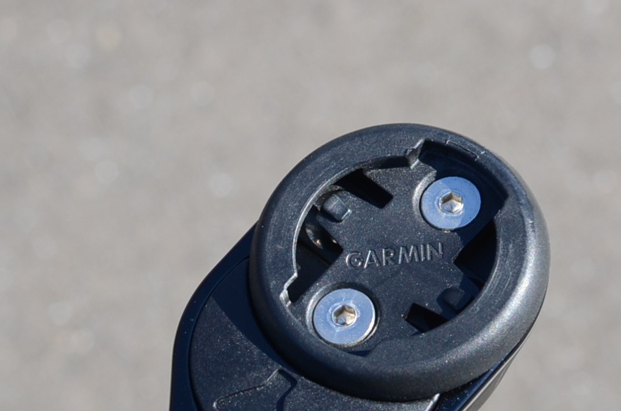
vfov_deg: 9.2
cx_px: 290
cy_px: 339
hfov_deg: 14.0
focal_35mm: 147
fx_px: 2537
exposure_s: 1/320
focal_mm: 35
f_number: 9
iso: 400
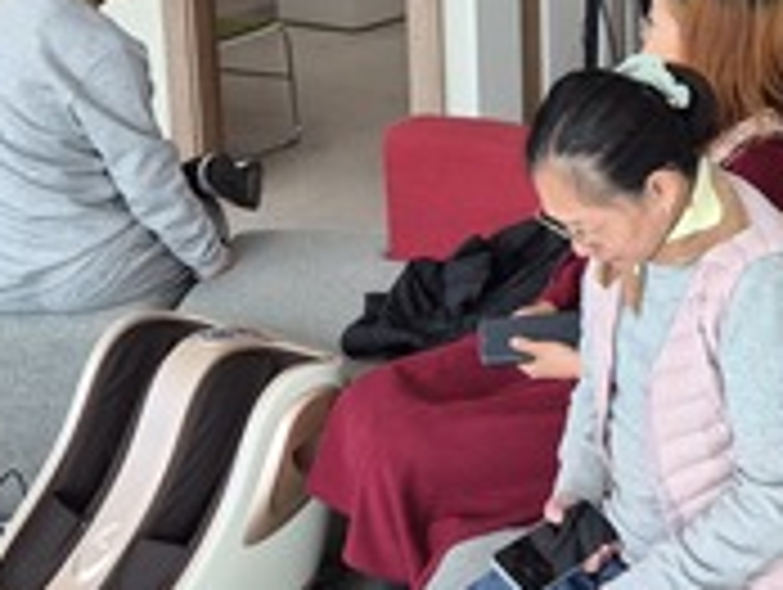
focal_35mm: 66
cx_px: 760
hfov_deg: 27.8
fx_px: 1495
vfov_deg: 21.7
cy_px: 34
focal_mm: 5.4
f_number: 1.8
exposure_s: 1/120
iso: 25
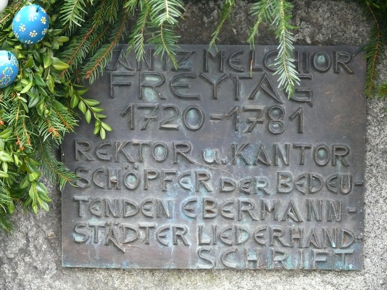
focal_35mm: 104
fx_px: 1162
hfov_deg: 18.9
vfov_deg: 14.2
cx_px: 194
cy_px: 145
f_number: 3.2
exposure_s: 1/50
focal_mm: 21.9
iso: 400
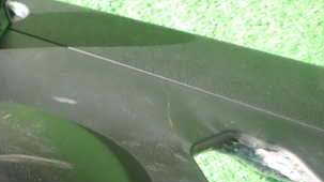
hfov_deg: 35.8
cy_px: 172
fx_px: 464
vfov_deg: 21.6
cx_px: 21
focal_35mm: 54
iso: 100
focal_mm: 4.5
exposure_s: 1/30
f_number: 5.6
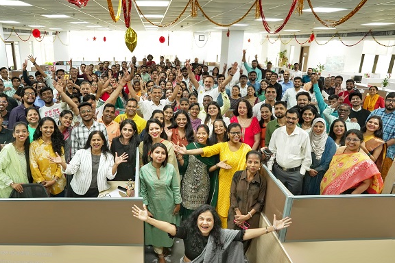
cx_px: 192
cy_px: 129
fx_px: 274
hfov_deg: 71.5
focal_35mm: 25
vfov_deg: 51.3
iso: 5000
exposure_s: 1/80
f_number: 9
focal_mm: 24
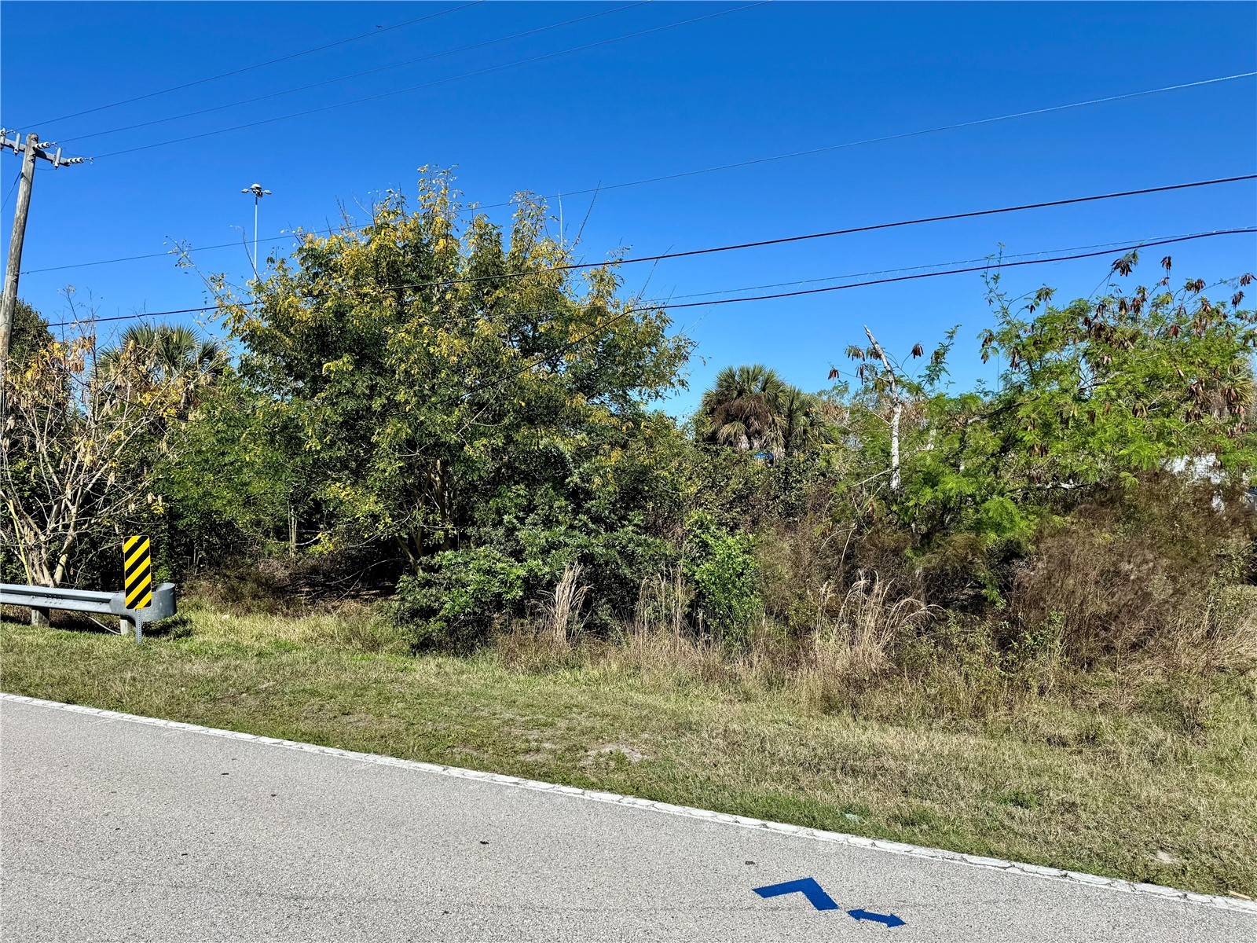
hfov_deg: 71.6
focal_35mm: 24
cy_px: 472
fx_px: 872
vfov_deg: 56.8
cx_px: 628
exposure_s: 1/4950
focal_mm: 6.76
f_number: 1.78
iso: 80
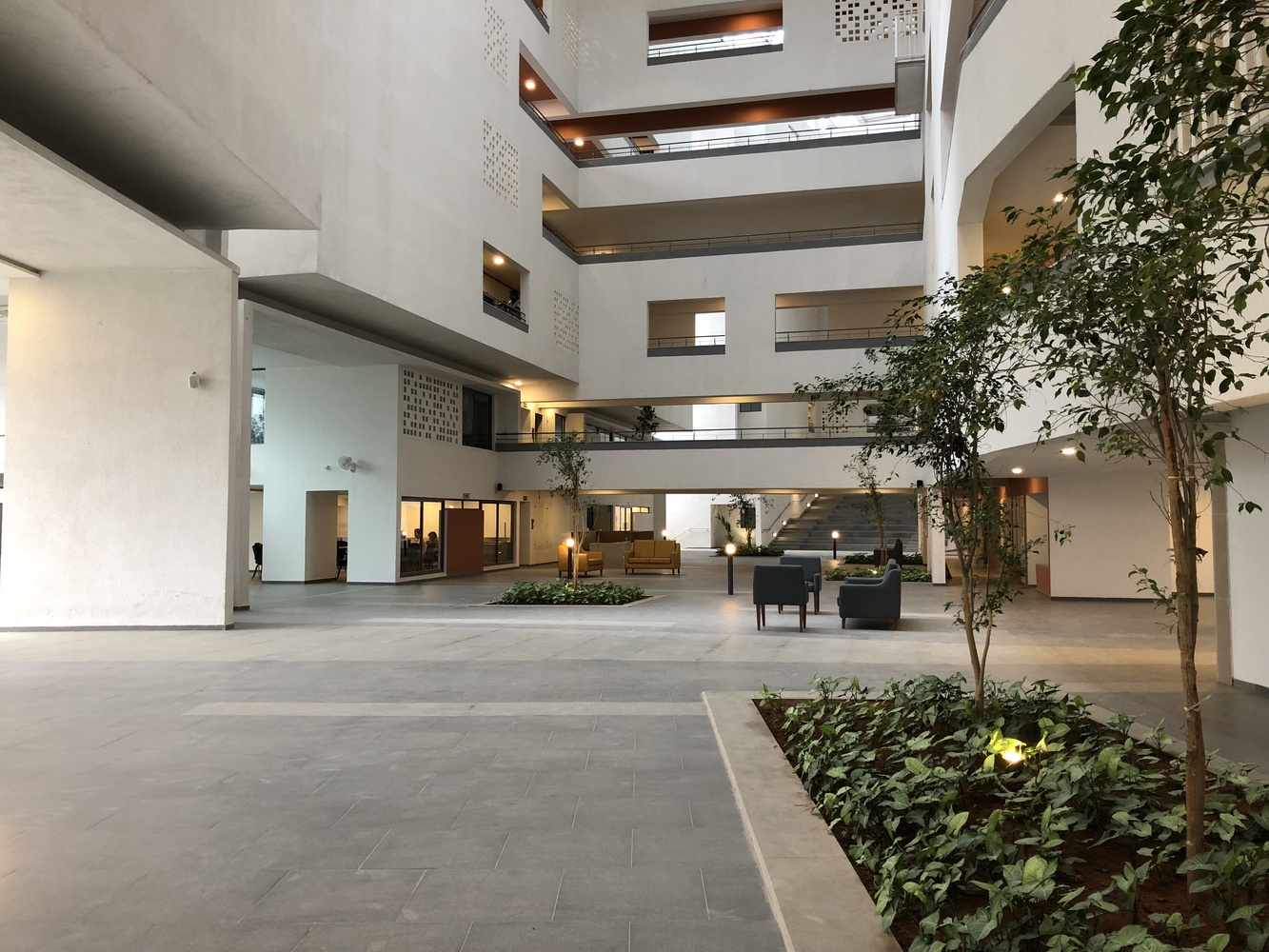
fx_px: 1027
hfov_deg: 63.4
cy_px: 476
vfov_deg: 49.8
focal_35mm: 28
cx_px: 634
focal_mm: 4
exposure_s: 1/17
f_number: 1.8
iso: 40
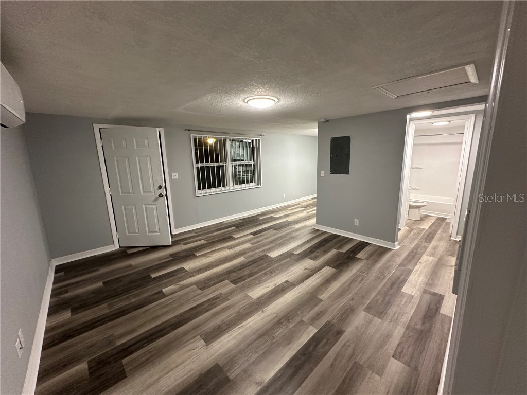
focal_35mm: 14
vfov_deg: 85.7
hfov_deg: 102.1
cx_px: 264
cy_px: 198
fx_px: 213
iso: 250
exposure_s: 1/60
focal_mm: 2.22
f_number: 2.2
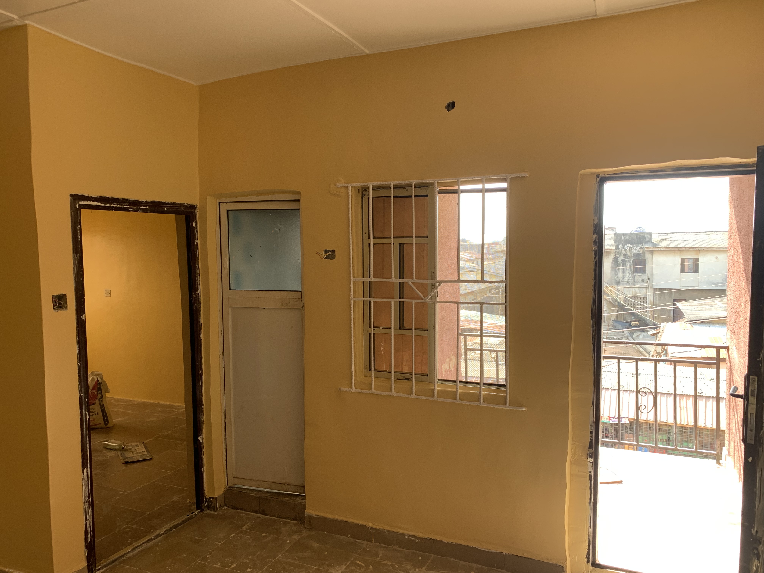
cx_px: 382
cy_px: 286
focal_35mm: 26
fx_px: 574
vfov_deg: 53.1
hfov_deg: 67.3
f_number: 1.8
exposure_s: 1/121
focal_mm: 4.25
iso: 50
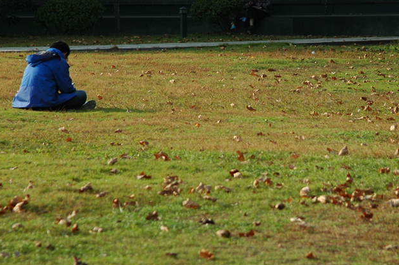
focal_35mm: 228
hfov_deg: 9.0
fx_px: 2522
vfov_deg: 6.0
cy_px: 121
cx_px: 286
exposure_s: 1/500
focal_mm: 105
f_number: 5.6
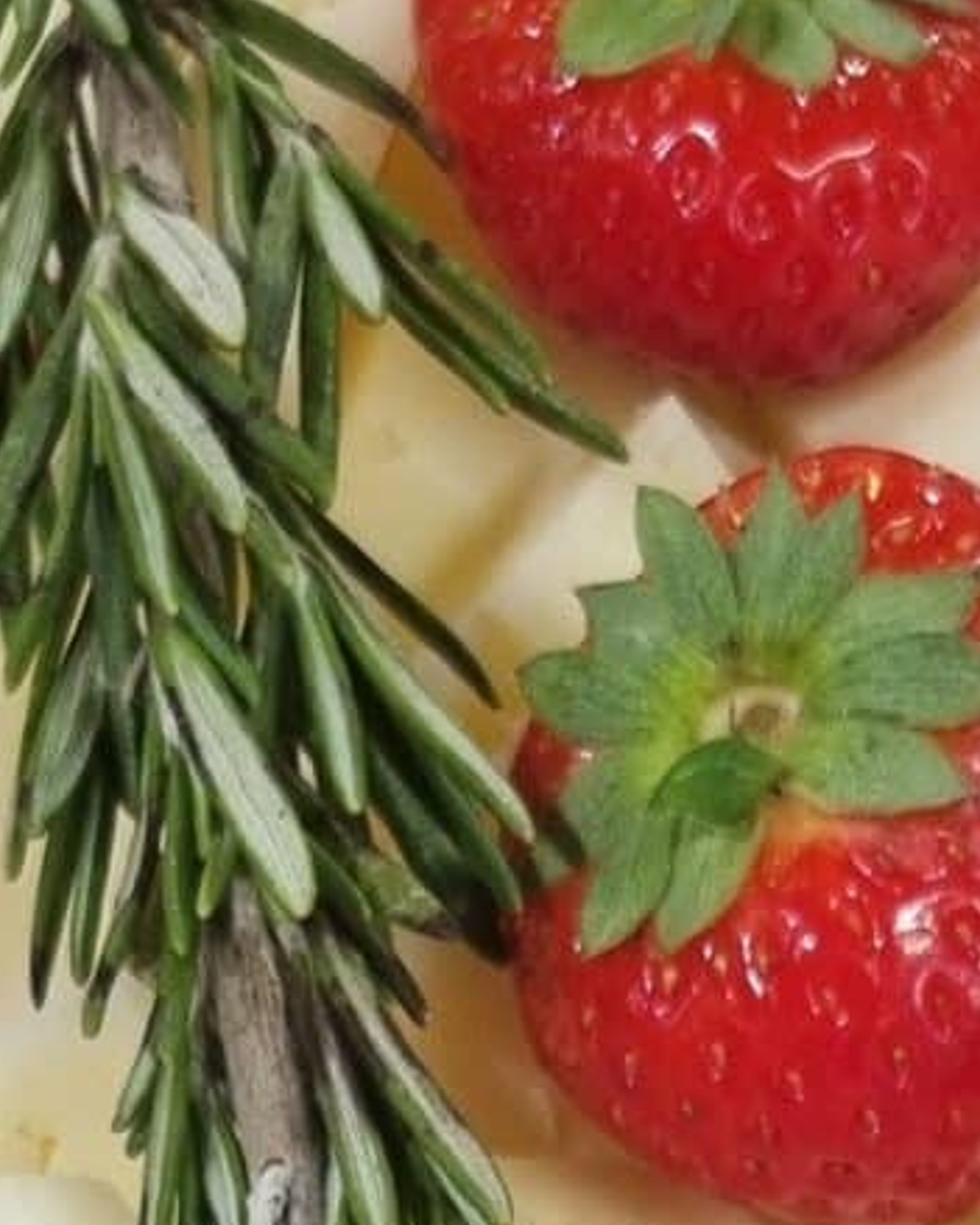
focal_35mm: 148
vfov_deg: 11.8
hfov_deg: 10.4
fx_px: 5368
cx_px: 670
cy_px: 2338
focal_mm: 5.4
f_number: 1.8
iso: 250
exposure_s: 1/100
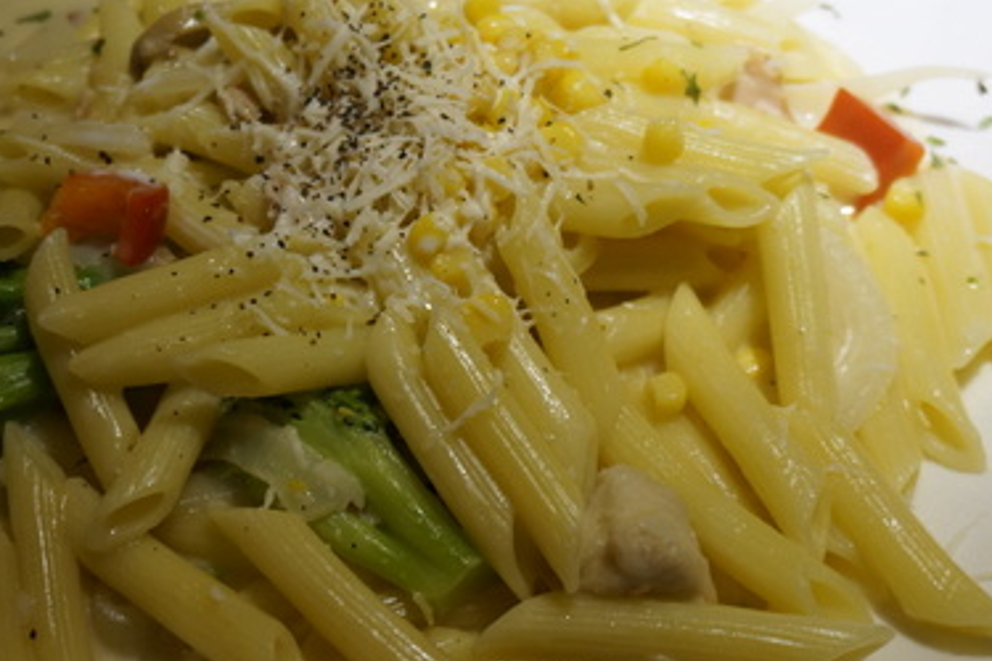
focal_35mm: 59
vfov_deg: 23.1
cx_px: 280
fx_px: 1622
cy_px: 328
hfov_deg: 33.5
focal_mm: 23
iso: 500
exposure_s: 1/60
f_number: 4
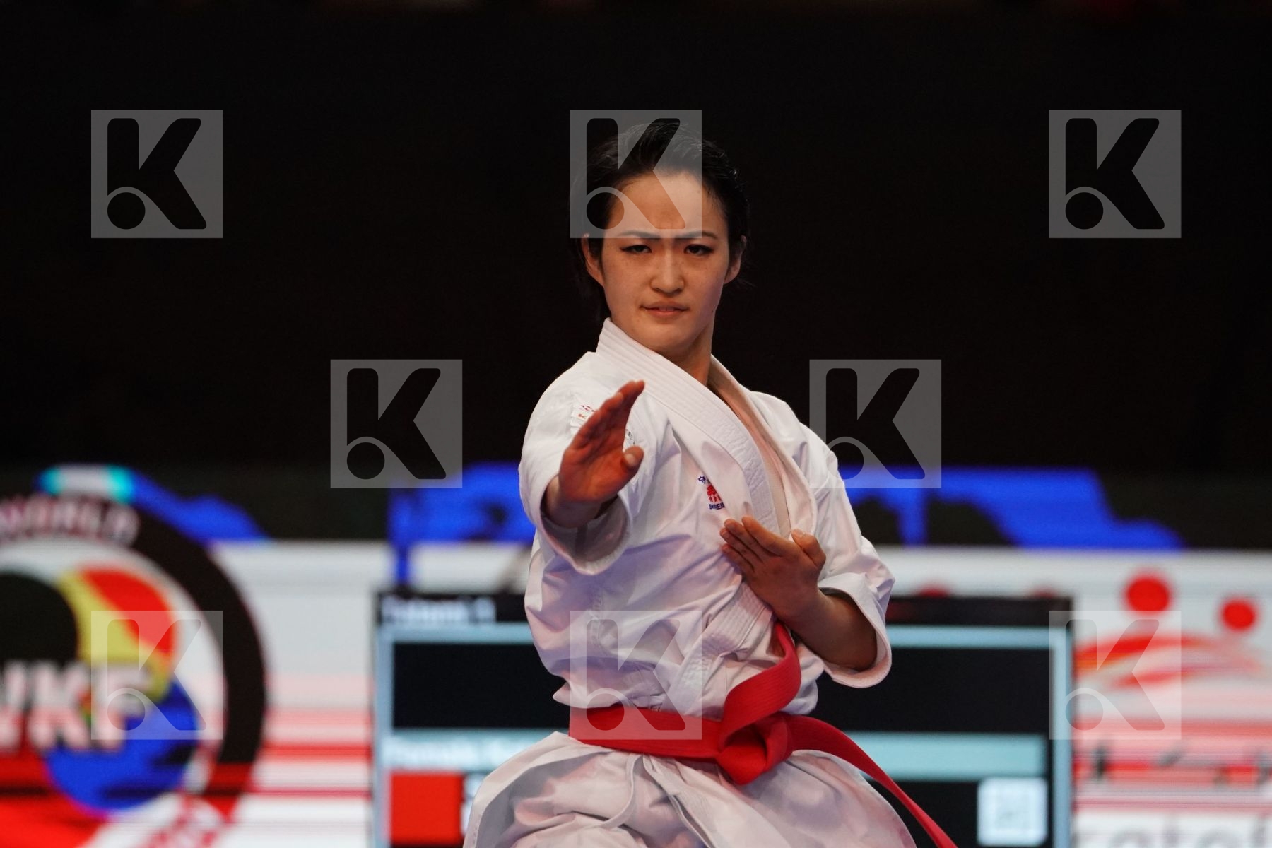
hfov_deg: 6.9
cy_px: 424
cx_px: 636
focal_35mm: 300
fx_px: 10599
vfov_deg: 4.6
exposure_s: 1/1000
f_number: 2.8
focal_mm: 200
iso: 4000
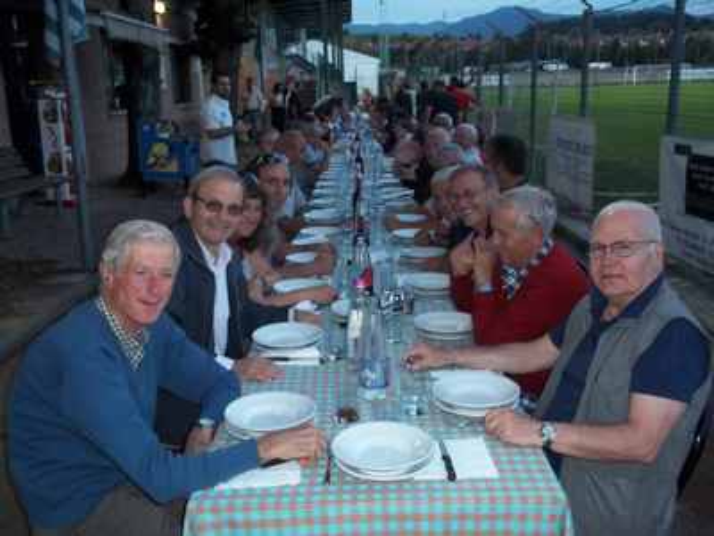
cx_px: 357
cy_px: 268
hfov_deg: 51.4
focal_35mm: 36
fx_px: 743
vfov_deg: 39.7
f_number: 3.1
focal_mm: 6.5
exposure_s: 1/30
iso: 250
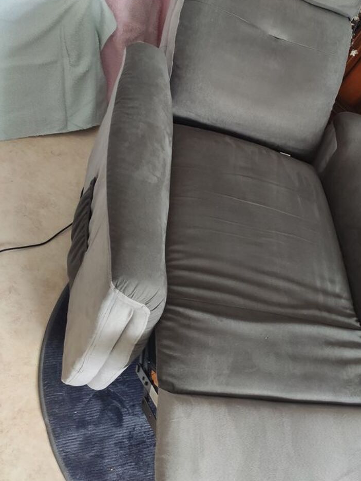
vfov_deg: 49.9
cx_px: 253
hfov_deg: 38.0
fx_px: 514
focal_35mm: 37
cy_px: 195
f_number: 1.75
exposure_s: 1/33
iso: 600
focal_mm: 4.77
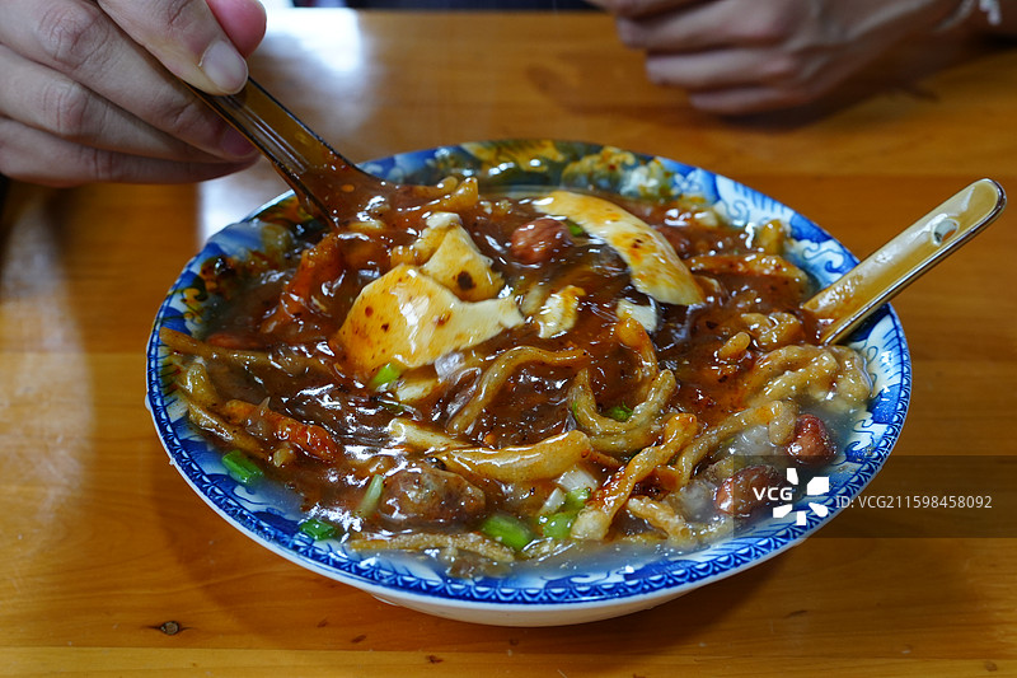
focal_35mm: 43
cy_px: 339
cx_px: 508
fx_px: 1214
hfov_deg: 45.4
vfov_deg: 31.2
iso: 800
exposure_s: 1/50
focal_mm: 29
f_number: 6.3
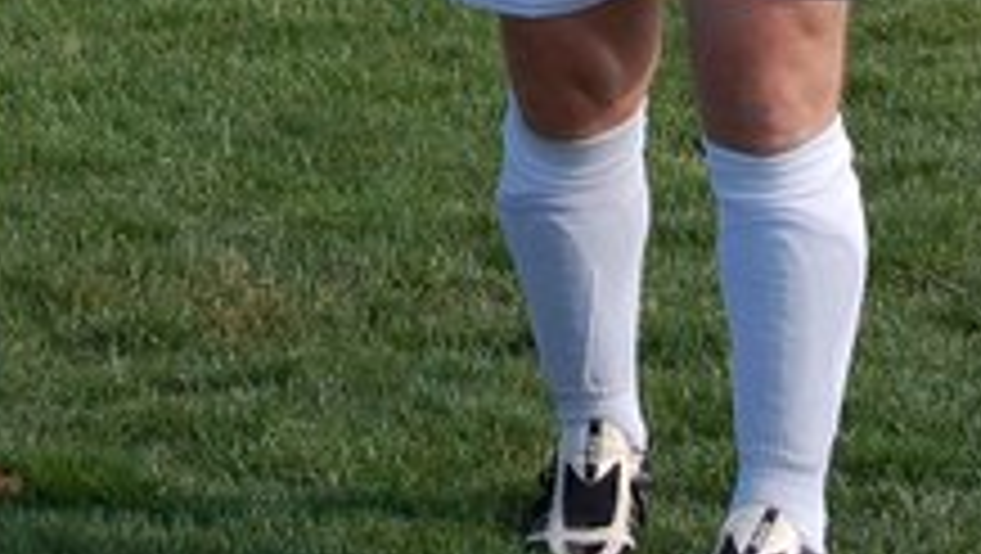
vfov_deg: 4.4
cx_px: 310
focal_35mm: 277
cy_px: -376
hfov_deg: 7.8
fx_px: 7202
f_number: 9
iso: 200
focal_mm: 55
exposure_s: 1/320
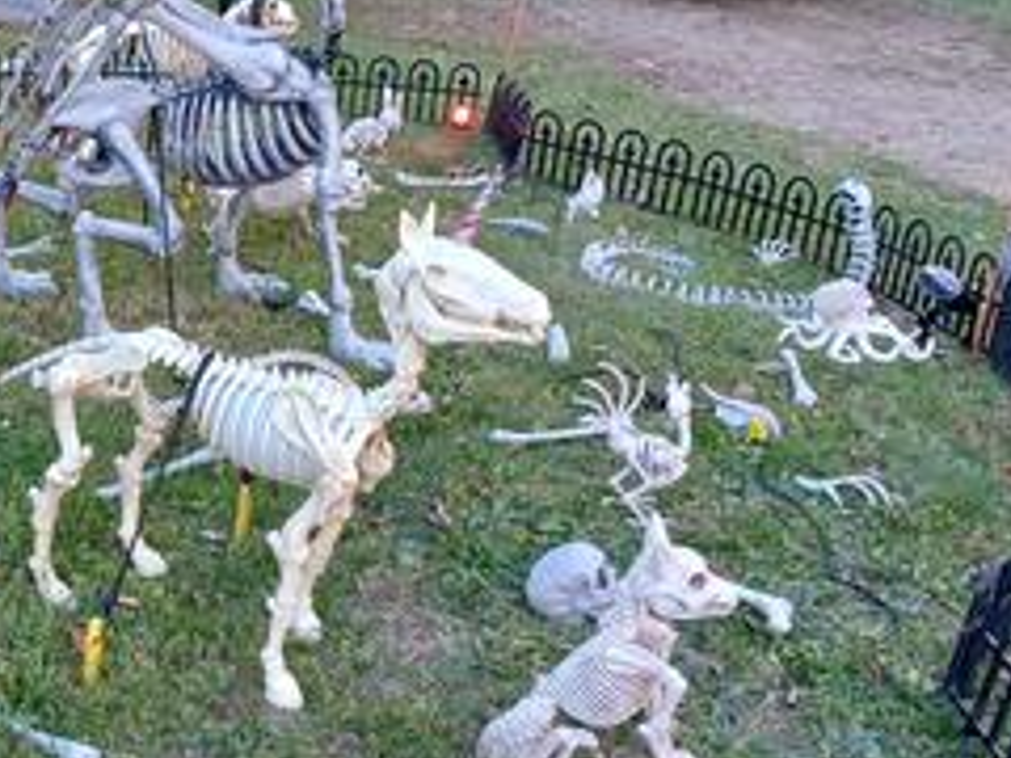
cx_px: 118
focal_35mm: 52
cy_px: 377
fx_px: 1519
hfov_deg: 34.9
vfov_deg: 28.0
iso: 125
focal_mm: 4.6
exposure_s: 1/60
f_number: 1.8
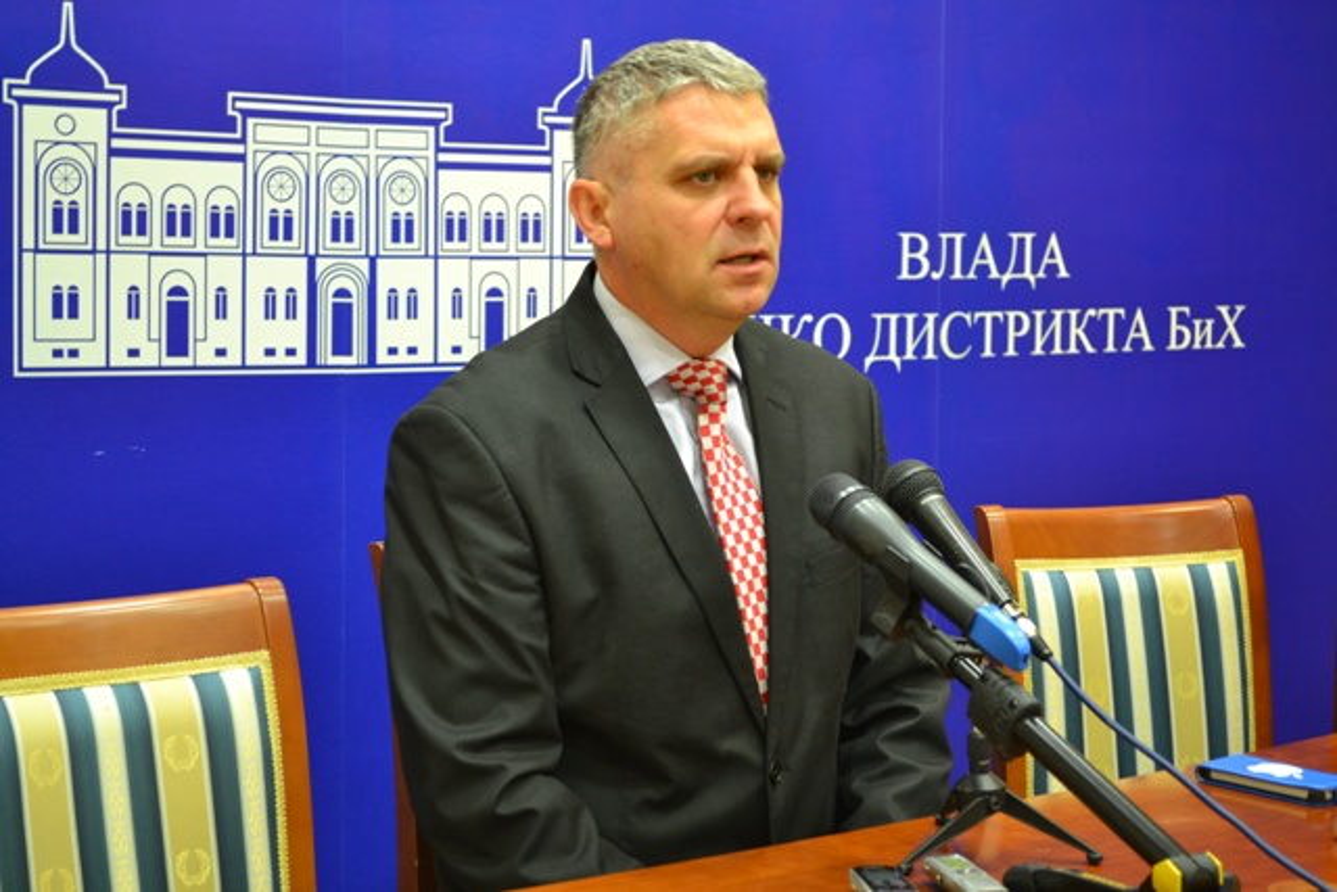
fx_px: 2340
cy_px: 446
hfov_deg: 31.9
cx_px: 668
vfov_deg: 21.6
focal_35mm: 63
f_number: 5.3
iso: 720
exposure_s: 1/15
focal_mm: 42
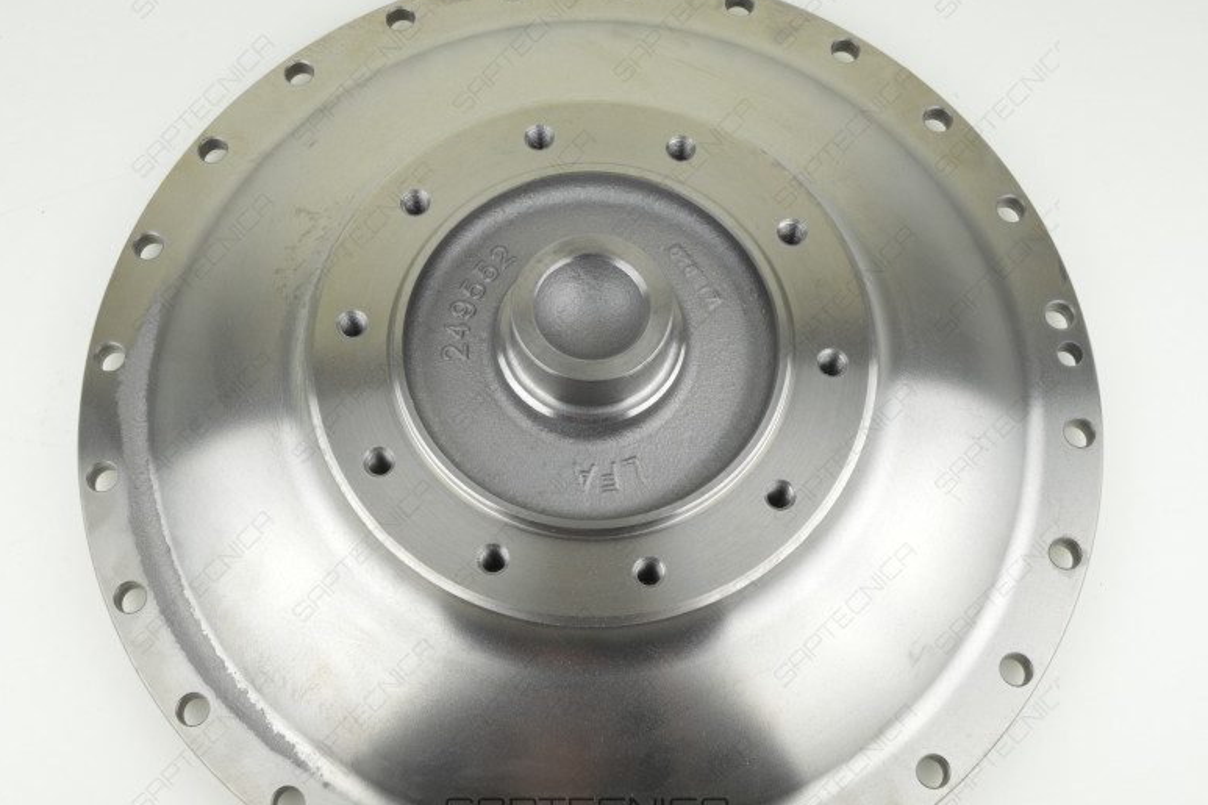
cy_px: 450
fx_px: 1498
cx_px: 591
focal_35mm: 45
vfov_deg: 30.1
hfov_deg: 43.9
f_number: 22
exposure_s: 1/4
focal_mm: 23
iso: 200
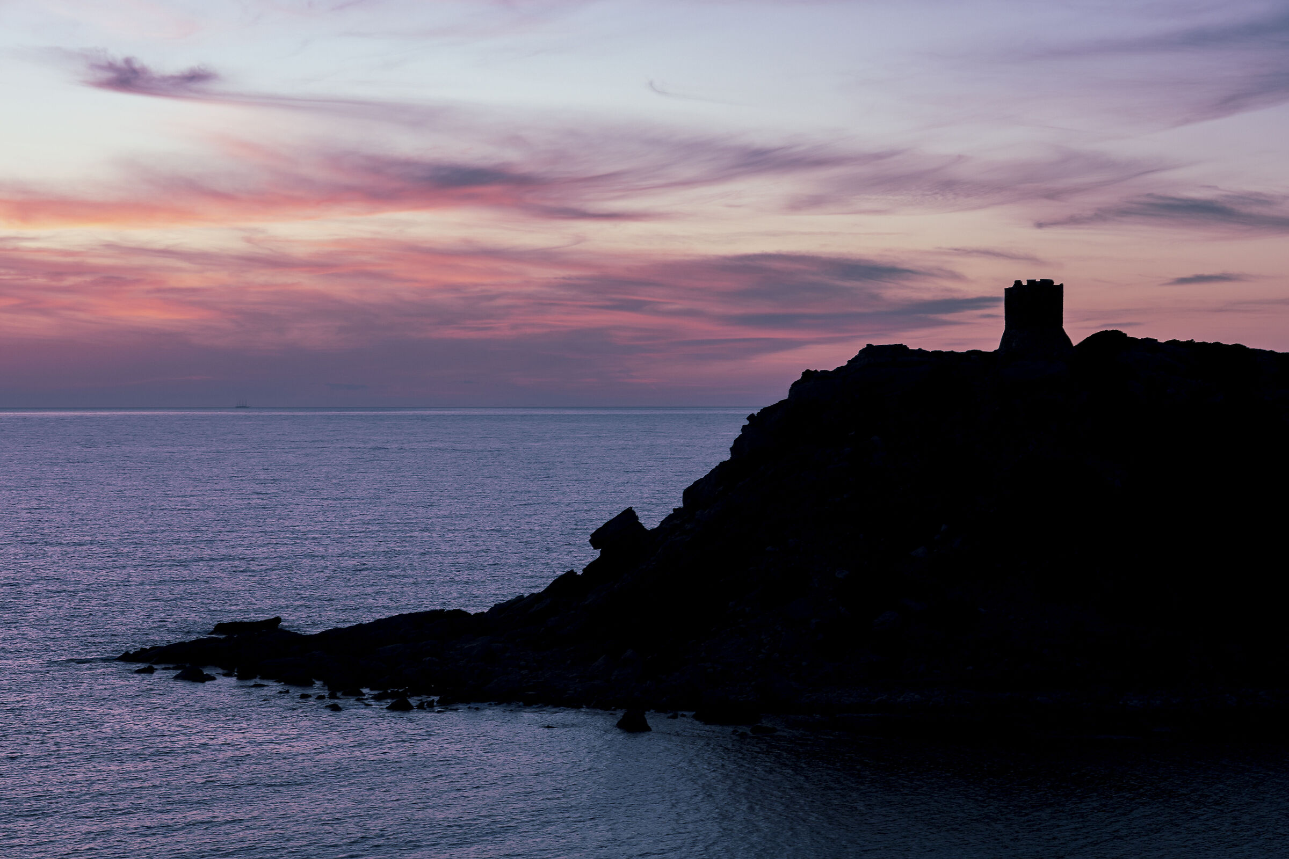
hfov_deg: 27.7
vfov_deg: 18.7
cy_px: 430
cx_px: 644
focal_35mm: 73
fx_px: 2614
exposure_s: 1/15
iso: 100
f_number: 8
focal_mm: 73
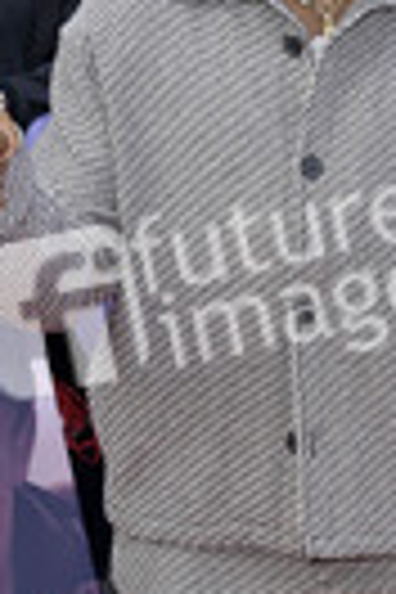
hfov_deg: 8.7
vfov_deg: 13.0
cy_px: 518
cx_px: 338
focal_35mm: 157
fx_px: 2590
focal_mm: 52
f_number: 5.6
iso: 400
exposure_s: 1/250
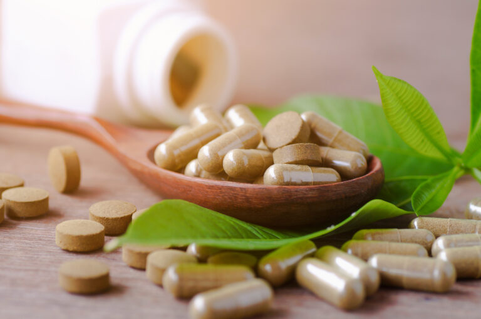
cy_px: 160
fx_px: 1801
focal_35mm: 135
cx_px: 240
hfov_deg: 15.2
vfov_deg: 10.1
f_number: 5.6
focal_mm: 90
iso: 200
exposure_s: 1/8
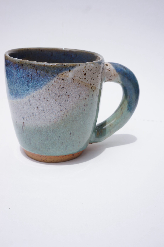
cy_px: 124
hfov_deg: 35.9
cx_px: 82
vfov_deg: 51.9
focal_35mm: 37
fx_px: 253
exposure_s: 1/200
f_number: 9
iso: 100
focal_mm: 25
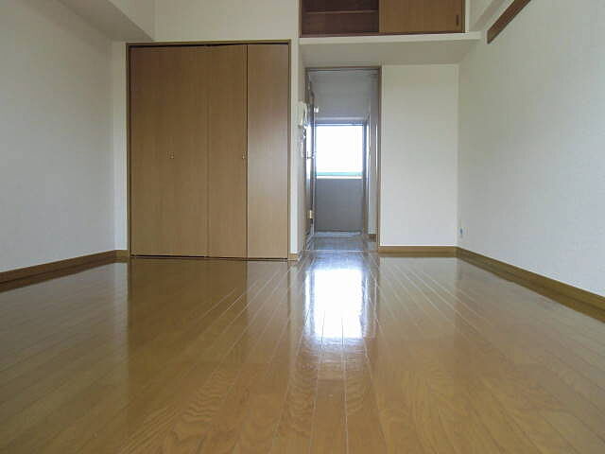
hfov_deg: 71.6
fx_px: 419
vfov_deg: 56.8
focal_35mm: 24
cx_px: 302
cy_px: 227
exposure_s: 1/125
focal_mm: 4.24
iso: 200
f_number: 3
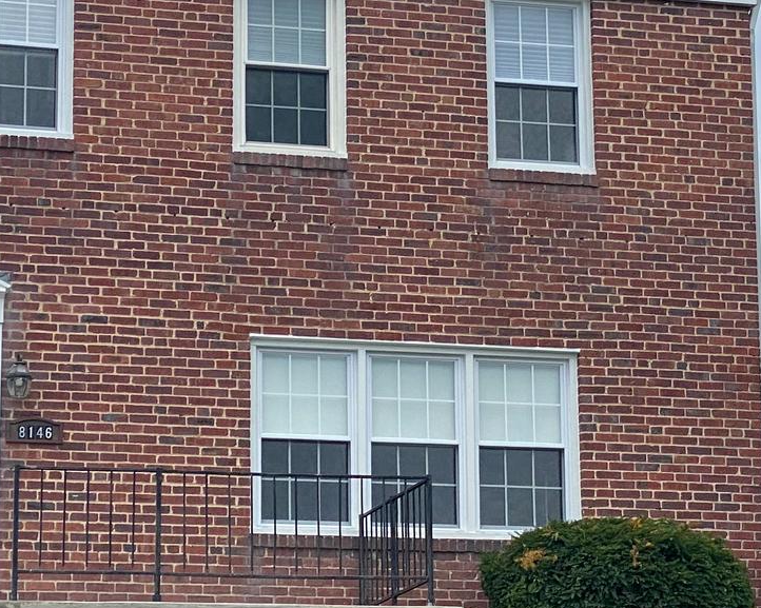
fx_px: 3242
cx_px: 512
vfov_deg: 10.7
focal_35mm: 144
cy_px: 252
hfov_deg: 13.4
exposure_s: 1/2519
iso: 20
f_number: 2
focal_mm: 6
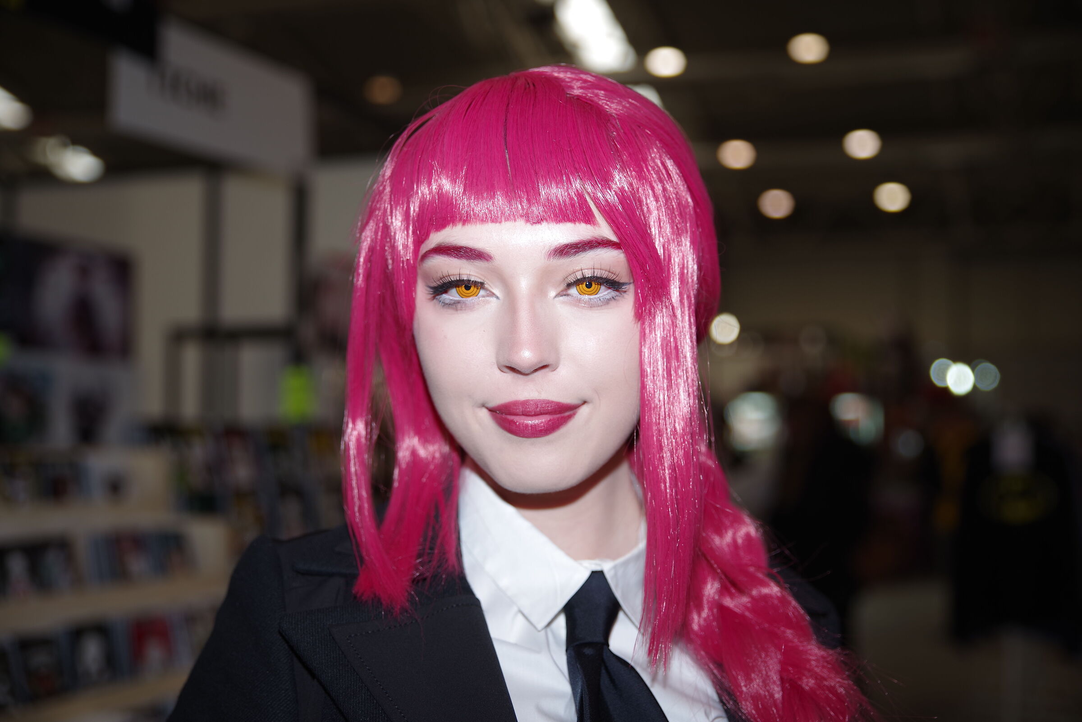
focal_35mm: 48
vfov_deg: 28.1
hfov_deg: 41.1
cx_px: 541
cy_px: 361
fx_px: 1443
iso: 100
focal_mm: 48
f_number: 2.8
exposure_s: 1/80
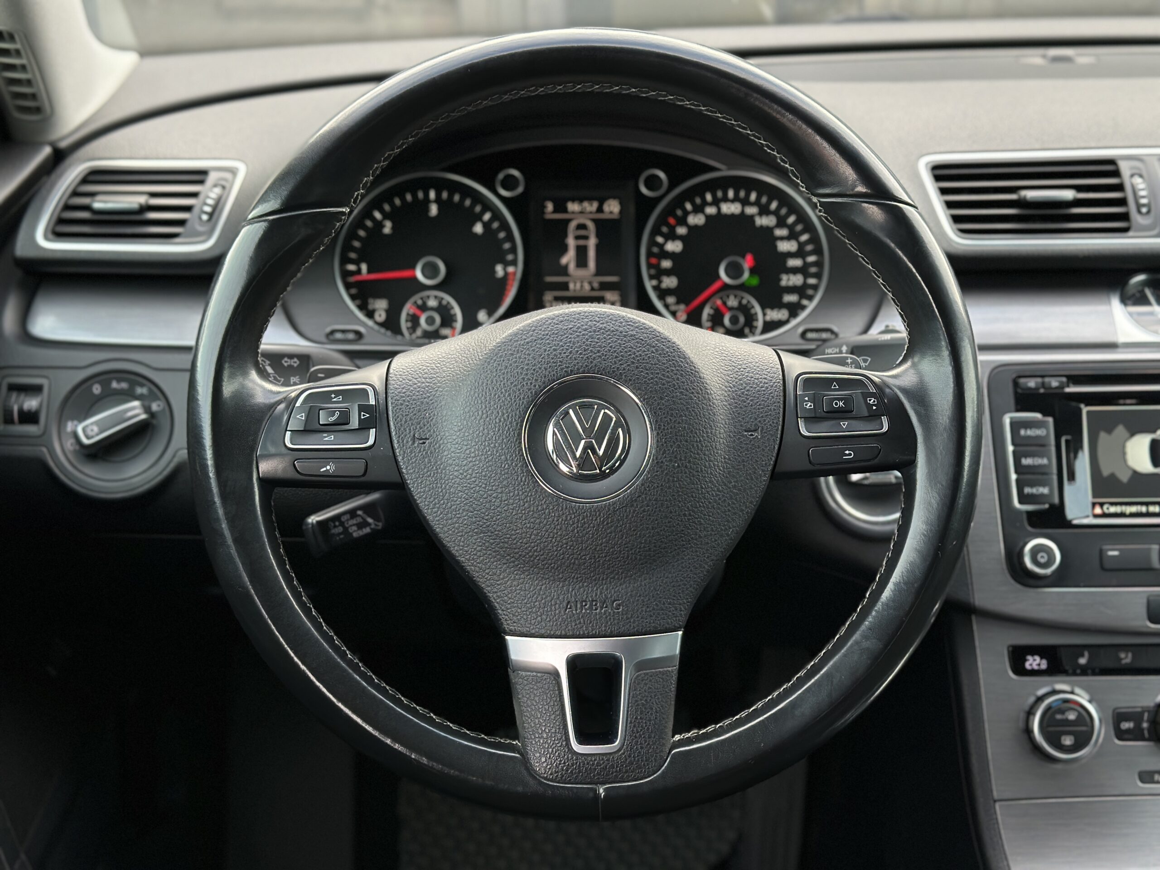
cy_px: 435
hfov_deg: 39.7
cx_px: 580
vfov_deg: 30.3
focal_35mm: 48
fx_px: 1609
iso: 160
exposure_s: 1/150
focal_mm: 6.86
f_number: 1.78
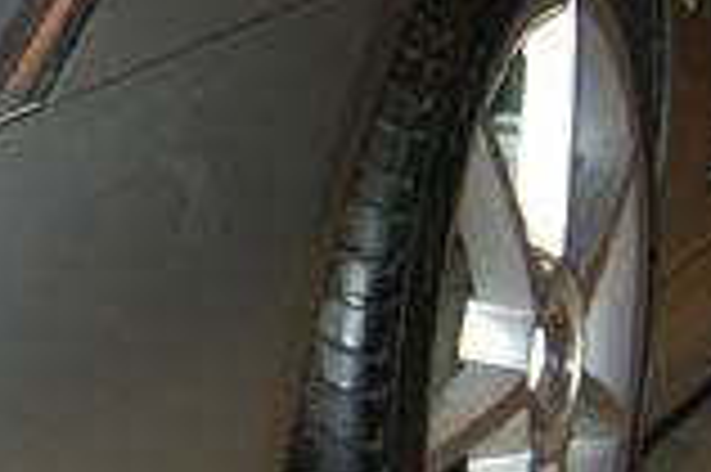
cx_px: -326
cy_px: 94
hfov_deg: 12.7
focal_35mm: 154
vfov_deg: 8.9
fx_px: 3038
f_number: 5
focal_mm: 24
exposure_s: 1/60
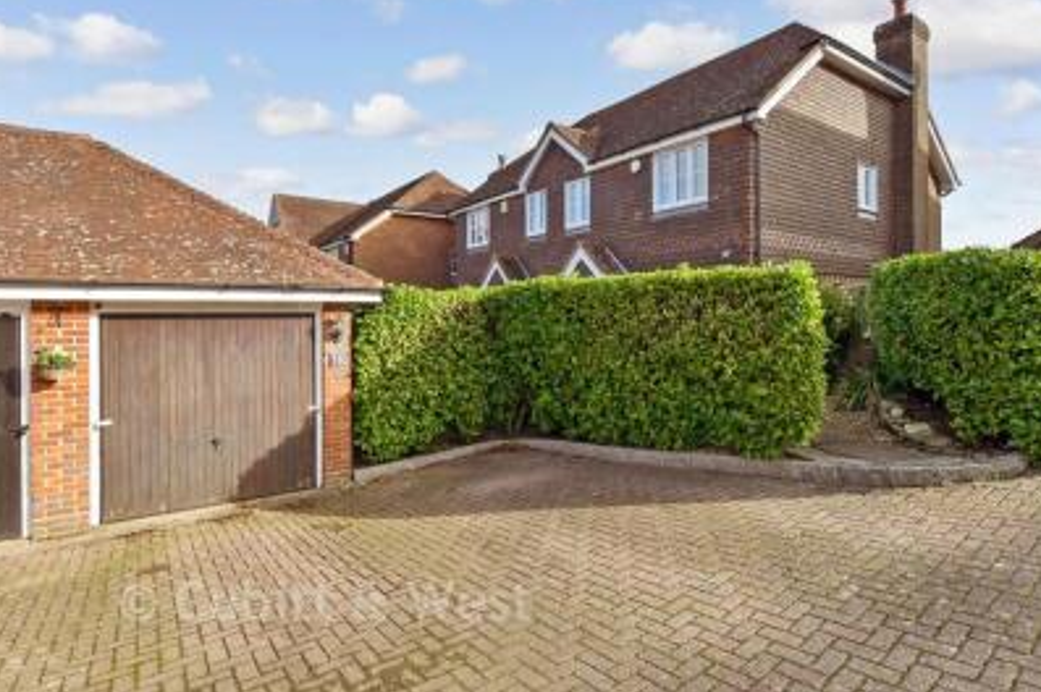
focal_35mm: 18
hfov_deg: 90.0
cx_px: 524
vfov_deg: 67.2
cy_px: 316
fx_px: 520
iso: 400
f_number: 8
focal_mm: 10
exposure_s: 1/640
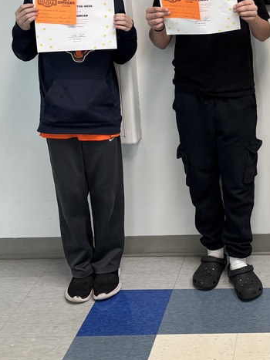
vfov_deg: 33.0
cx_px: 305
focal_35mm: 57
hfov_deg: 23.8
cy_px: 79
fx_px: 593
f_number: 1.6
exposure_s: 1/120
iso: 125
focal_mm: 5.96
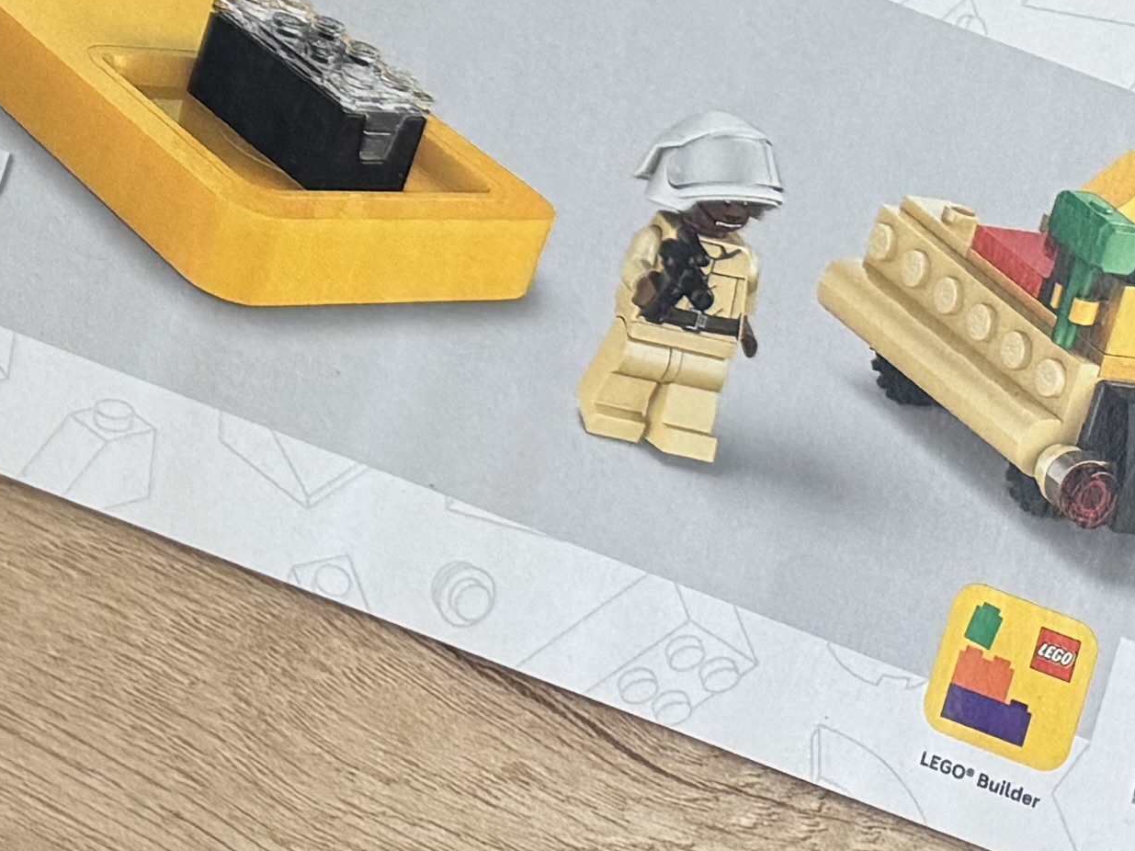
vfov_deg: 12.0
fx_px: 3639
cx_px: -1035
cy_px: -823
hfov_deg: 14.9
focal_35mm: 111
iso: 200
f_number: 1.78
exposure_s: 1/104
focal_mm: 6.76
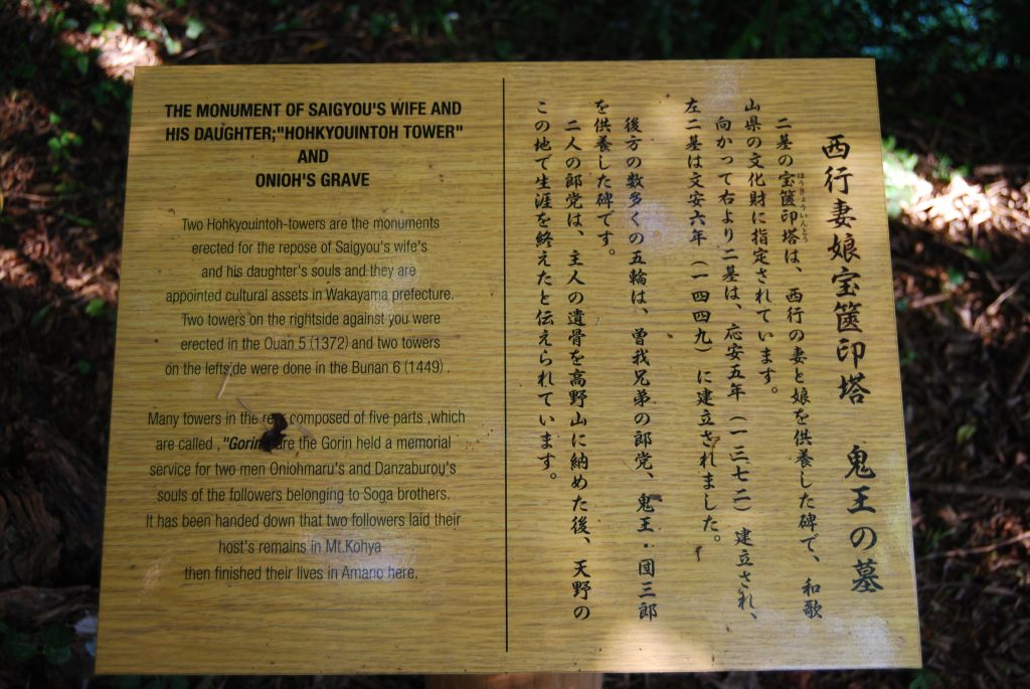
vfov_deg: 32.0
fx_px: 1203
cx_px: 515
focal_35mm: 42
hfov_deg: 46.4
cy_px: 344
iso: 200
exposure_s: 1/40
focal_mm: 28
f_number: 4.2
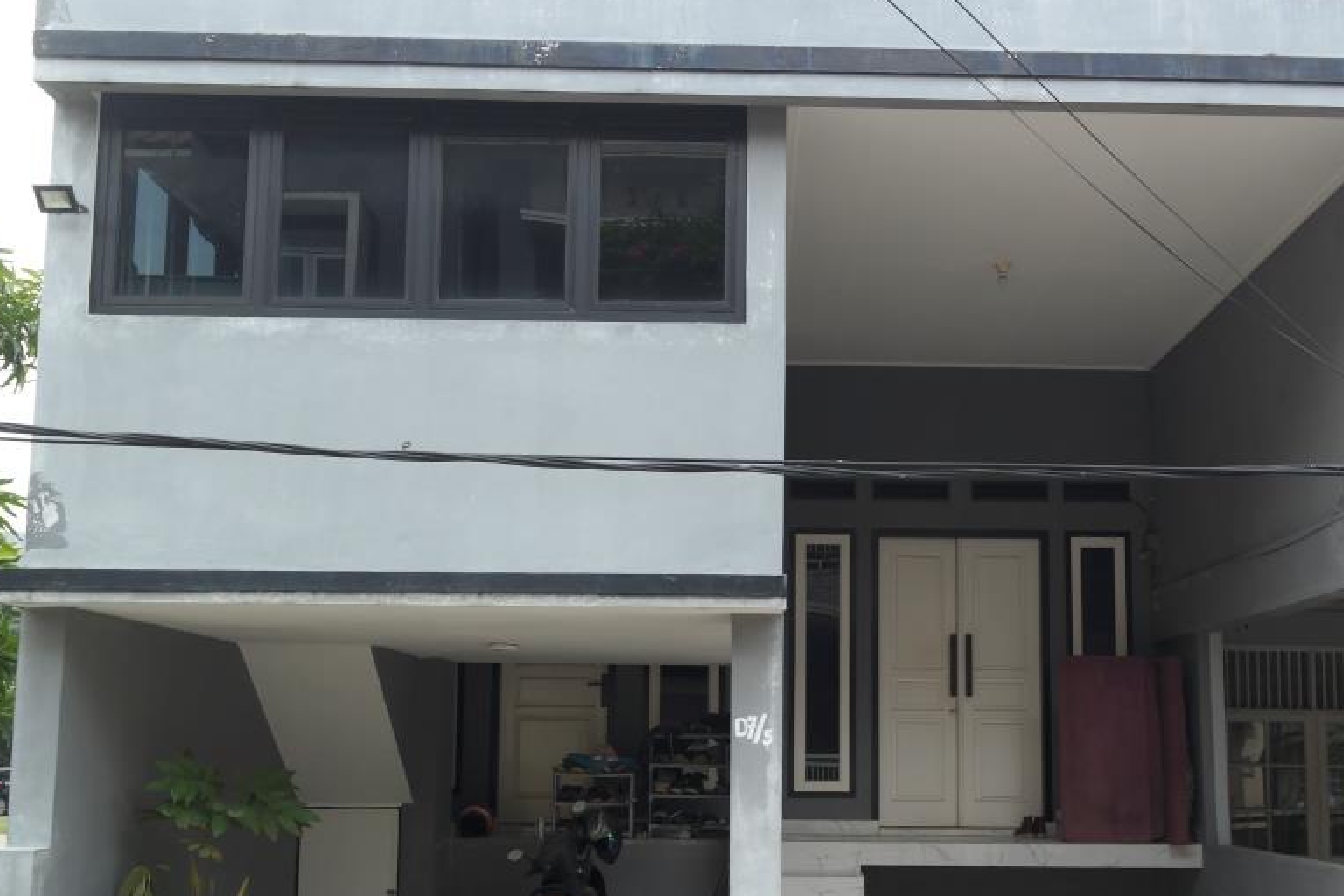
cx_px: 786
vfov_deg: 33.2
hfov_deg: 48.3
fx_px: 1493
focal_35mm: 40
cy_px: 561
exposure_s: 1/160
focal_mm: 20
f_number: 5
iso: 100
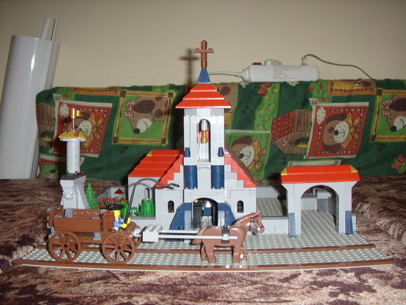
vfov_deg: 46.8
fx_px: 352
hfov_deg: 60.0
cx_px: 203
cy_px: 152
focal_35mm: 30
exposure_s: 1/30
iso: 183
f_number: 2.9
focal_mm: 5.8
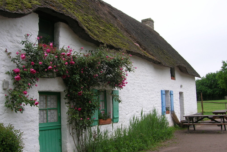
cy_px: 86
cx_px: 112
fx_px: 227
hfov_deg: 53.1
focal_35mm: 36
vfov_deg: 36.8
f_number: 4.9
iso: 50
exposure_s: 1/98.6
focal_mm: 5.7
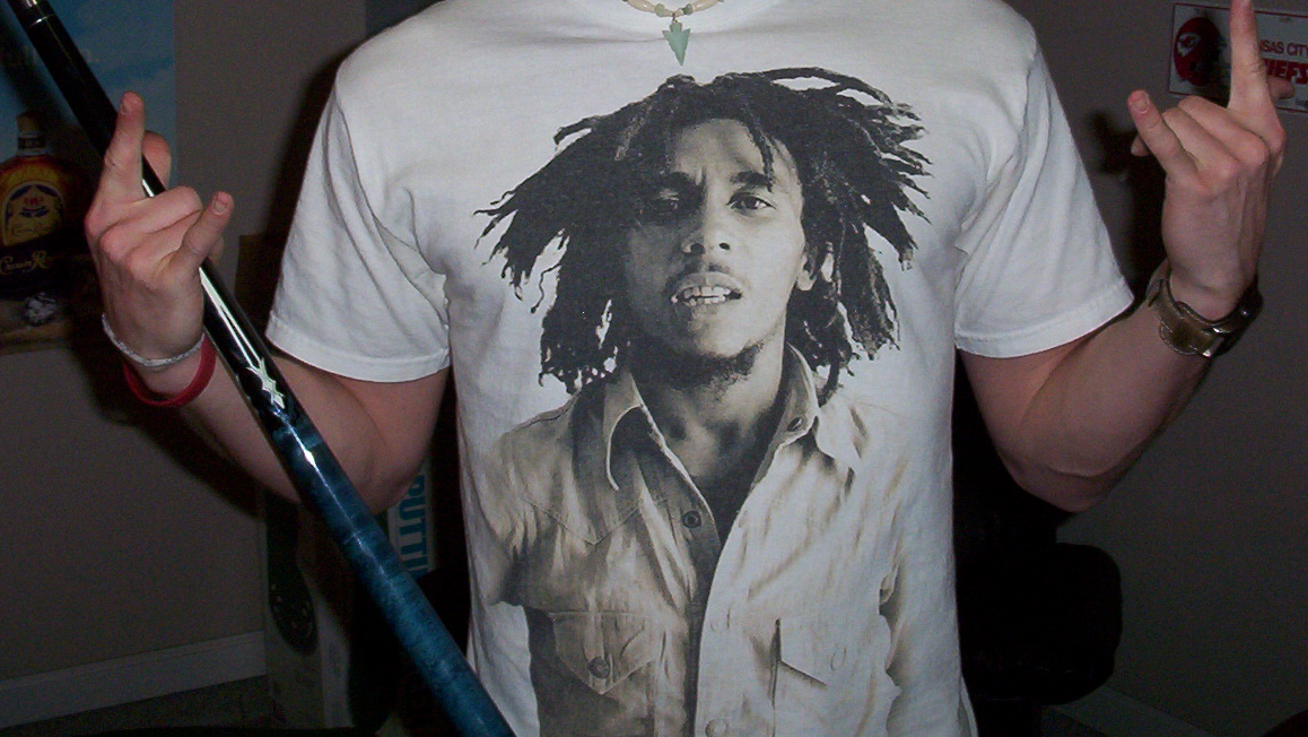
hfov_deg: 34.9
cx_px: 688
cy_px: 118
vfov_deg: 19.8
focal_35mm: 60
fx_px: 2081
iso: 140
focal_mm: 6
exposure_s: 1/30
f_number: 4.5
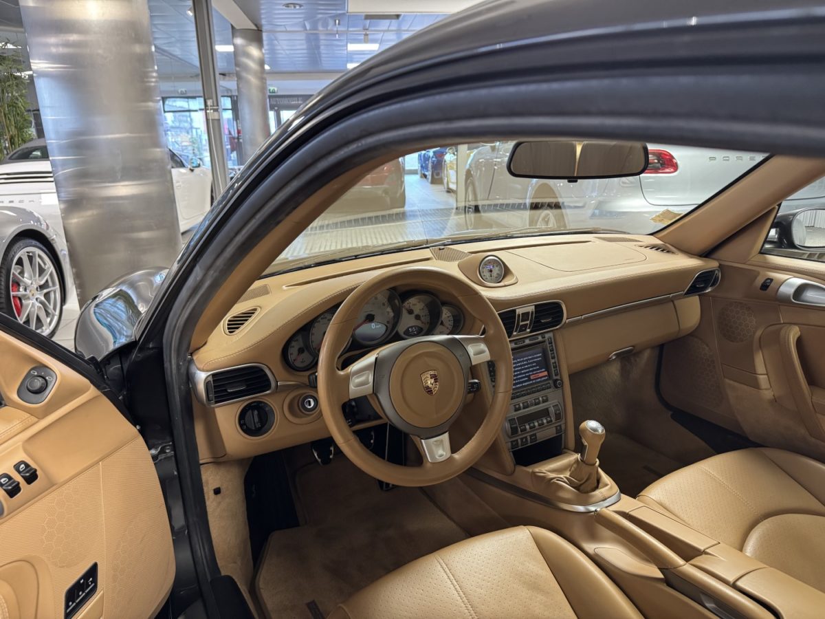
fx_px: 572
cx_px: 412
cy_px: 310
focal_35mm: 24
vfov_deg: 56.8
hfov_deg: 71.6
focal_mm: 6.76
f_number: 1.78
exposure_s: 1/60
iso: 640
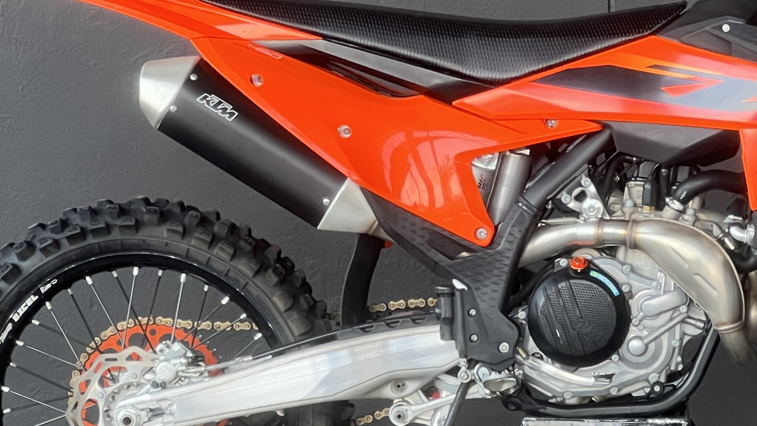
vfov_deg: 6.1
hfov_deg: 10.7
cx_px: 623
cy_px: 203
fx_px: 4014
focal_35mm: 200
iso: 100
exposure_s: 1/99
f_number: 2.8
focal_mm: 9
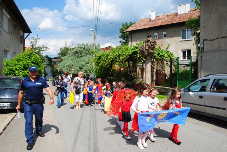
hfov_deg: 67.3
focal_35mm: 27
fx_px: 170
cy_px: 76
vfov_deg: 48.0
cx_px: 114
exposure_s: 1/250
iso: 180
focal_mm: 18
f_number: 10
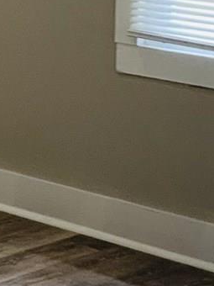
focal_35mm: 176
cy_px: -24
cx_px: -145
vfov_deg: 11.1
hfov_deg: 8.2
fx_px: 1451
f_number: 1.8
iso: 80
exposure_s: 1/120
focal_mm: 4.25
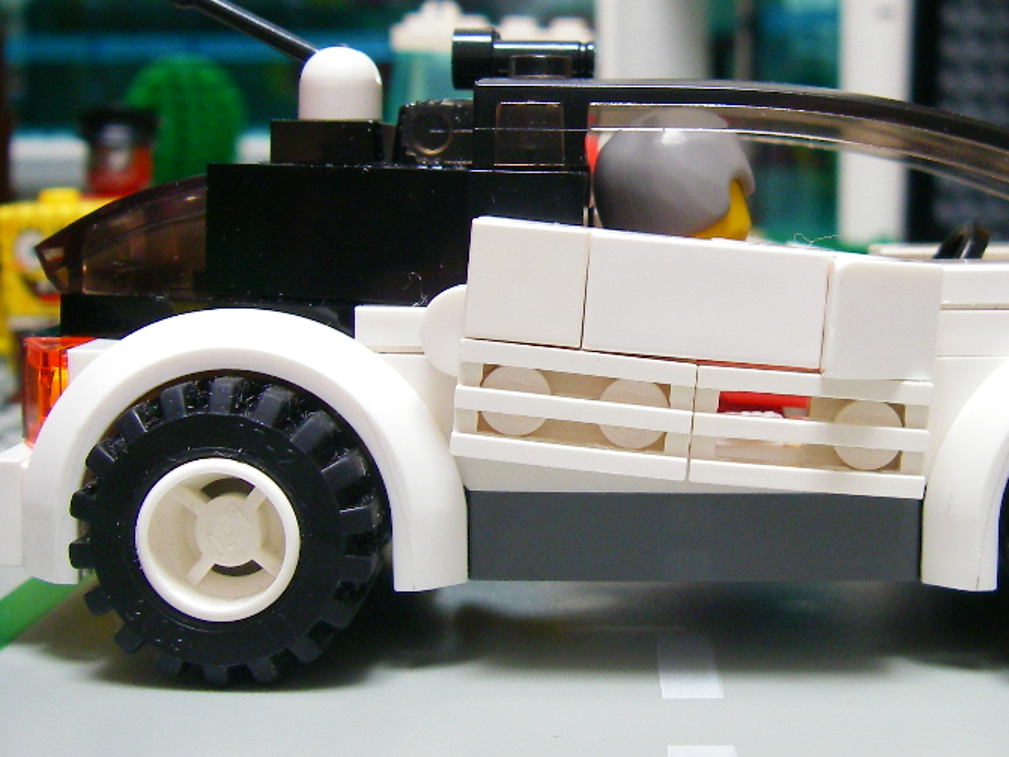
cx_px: 714
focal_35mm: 58
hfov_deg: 32.8
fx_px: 1690
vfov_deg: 25.1
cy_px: 266
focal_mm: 6.3
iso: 200
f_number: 3.3
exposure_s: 1/10
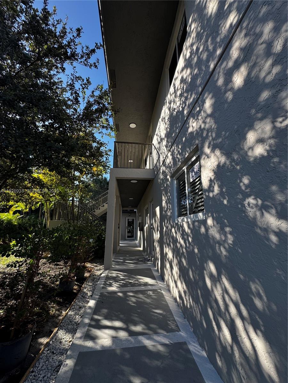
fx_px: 155
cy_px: 192
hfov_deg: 85.7
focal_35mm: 14
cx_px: 144
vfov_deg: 102.1
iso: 40
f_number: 2.2
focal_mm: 2.22
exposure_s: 1/421
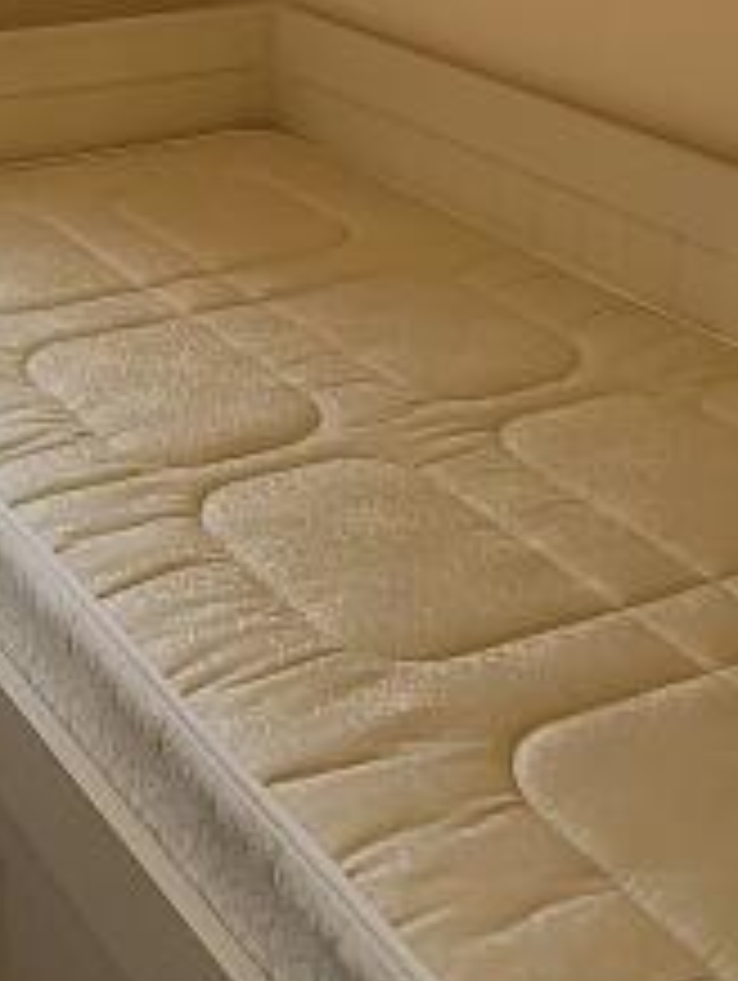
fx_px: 1731
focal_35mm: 61
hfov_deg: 23.0
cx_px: -18
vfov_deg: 30.3
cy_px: 104
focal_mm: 1.74
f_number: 2.2
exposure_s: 1/50
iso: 32
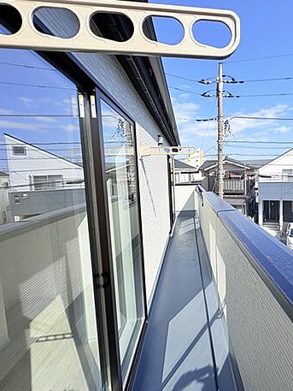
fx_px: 214
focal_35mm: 19
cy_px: 193
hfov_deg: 64.7
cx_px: 219
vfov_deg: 84.6
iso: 50
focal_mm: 2.22
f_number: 2.2
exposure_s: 1/2028
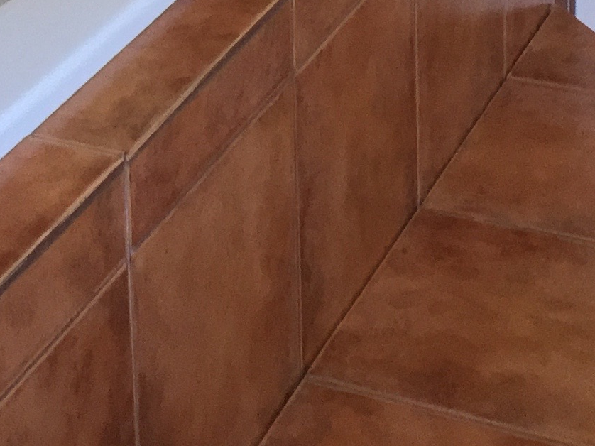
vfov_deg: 12.0
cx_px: 153
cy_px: -378
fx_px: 1942
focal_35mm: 113
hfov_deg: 17.3
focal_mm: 4.15
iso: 160
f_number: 2.2
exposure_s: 1/33
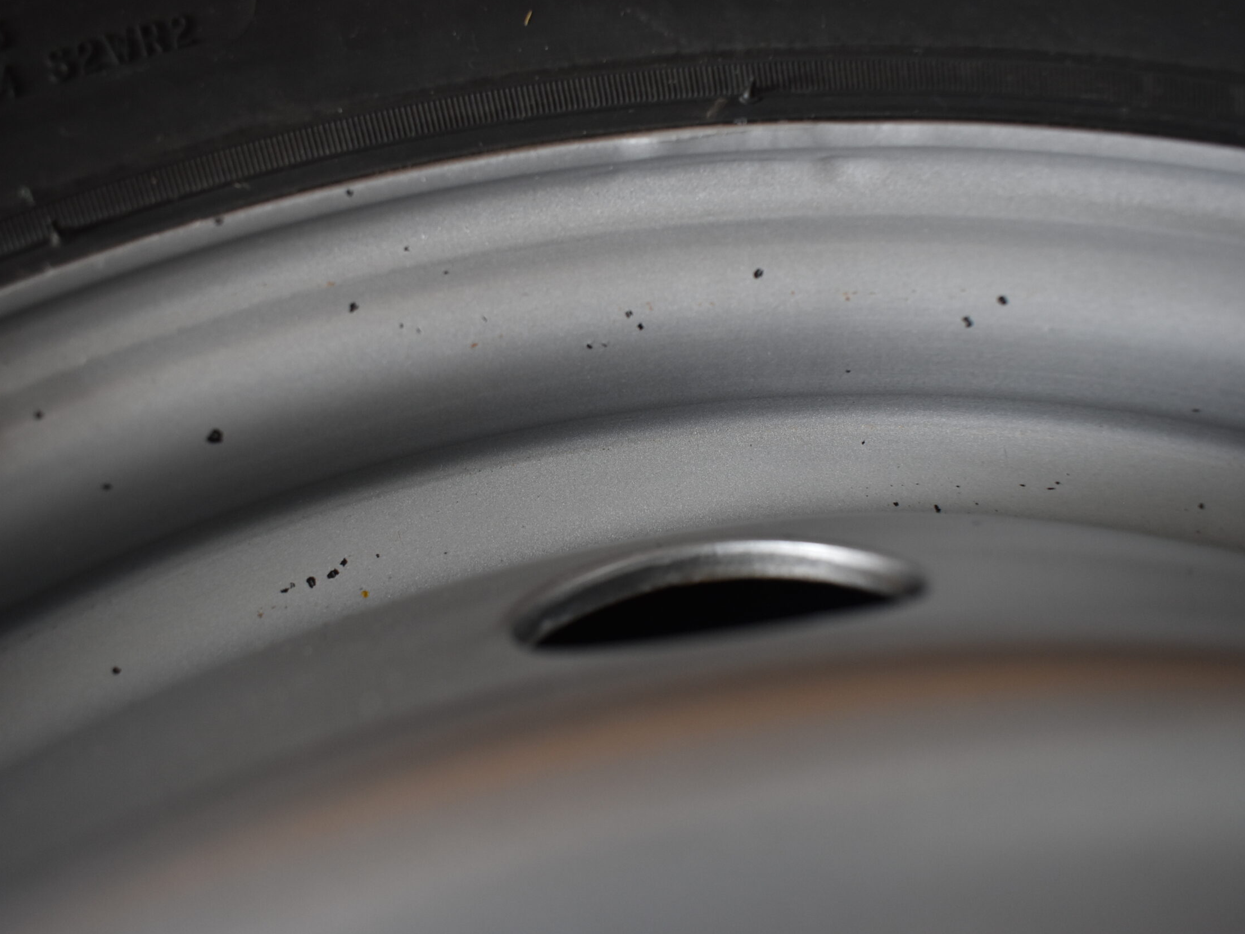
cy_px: 462
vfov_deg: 46.8
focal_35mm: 30
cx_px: 618
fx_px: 1079
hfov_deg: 60.0
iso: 800
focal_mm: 18
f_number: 4.5
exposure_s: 1/60
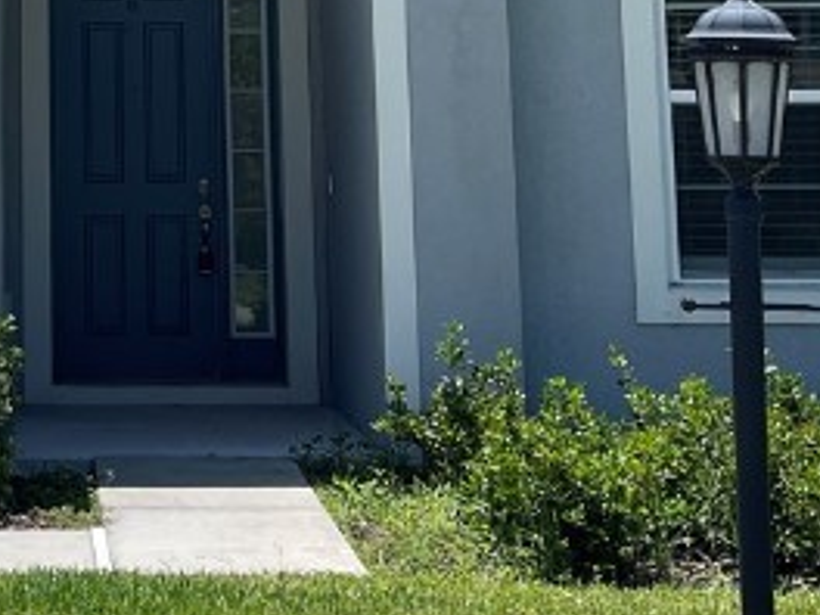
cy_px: -239
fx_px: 2393
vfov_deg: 13.9
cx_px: 50
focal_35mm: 101
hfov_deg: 19.0
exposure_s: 1/2717
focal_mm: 5.1
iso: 50
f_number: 1.6
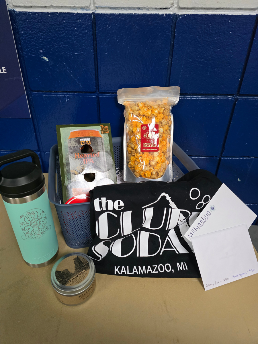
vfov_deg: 73.9
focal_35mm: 23
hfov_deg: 58.9
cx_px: 129
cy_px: 172
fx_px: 229
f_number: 1.7
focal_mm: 6.3
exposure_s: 1/120
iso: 800
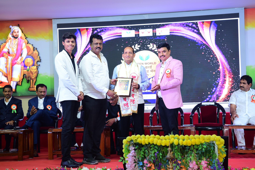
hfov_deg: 28.8
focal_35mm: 70
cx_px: 128
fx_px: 496
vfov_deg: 19.5
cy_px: 85
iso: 800
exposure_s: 1/160
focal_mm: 70
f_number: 5.6
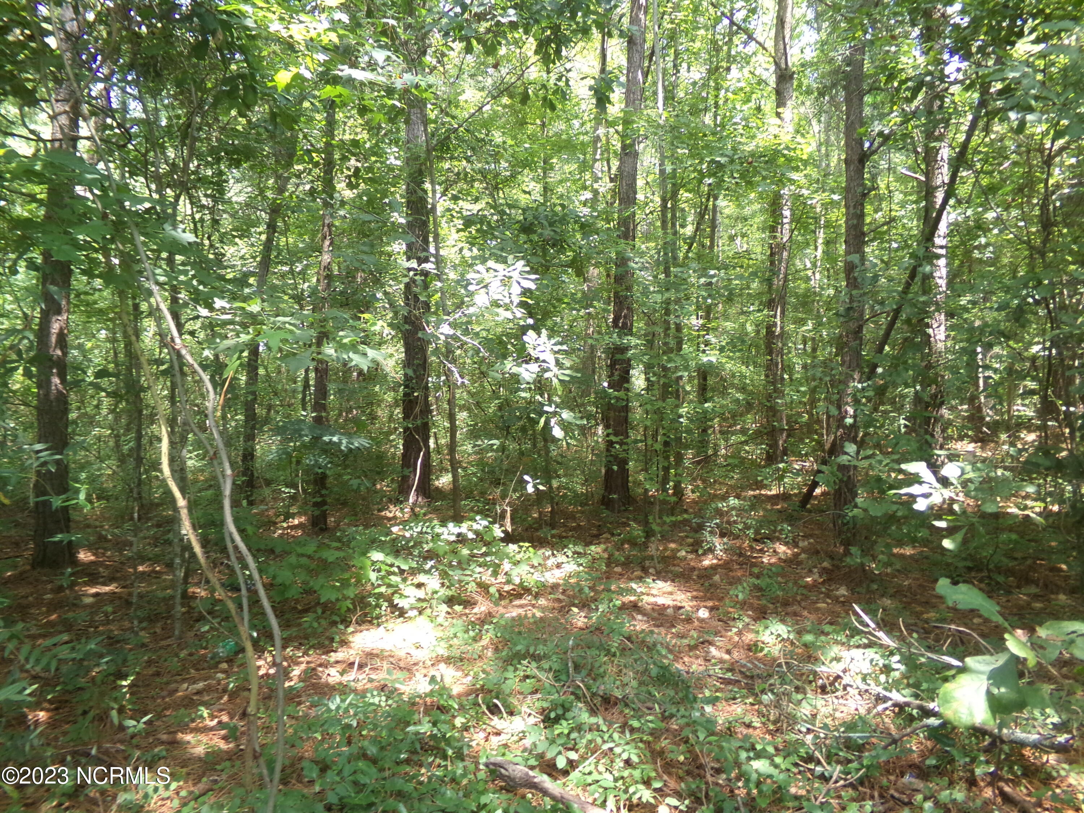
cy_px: 406
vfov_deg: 56.8
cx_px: 542
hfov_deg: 71.6
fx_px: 752
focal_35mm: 24
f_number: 3.7
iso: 201
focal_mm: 4.3
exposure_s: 1/60
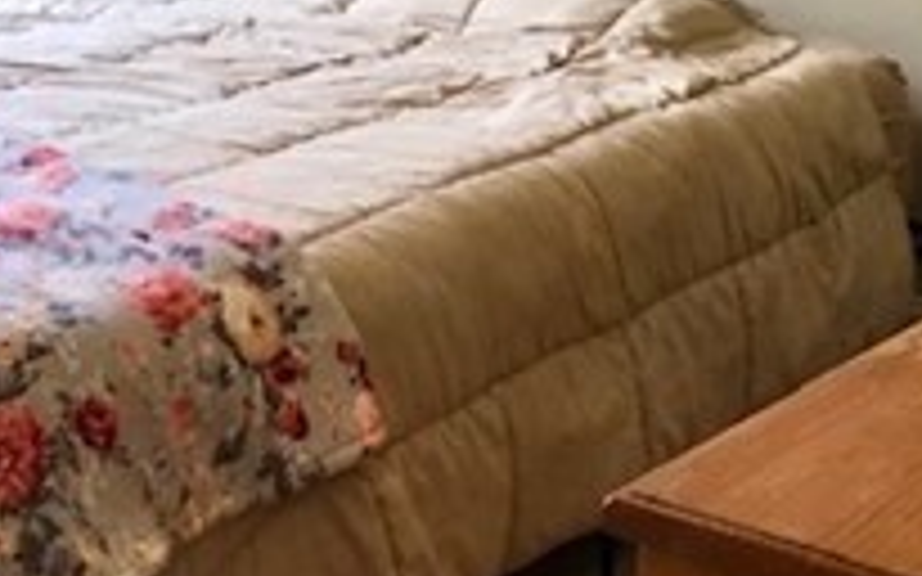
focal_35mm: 87
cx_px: 279
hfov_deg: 23.7
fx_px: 2185
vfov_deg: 14.5
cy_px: -126
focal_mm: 3.99
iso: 40
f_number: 1.8
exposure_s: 1/120
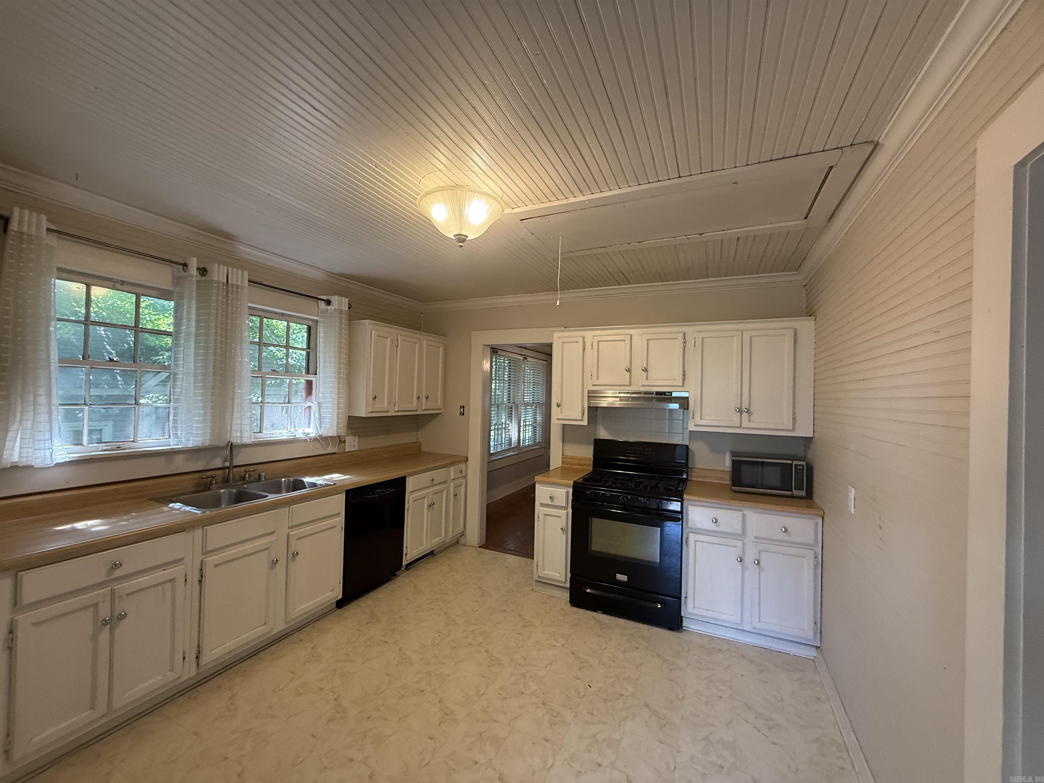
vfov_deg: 85.7
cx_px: 522
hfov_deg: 102.1
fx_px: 422
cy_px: 392
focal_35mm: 14
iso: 250
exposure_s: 1/60
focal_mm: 2.22
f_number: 2.2
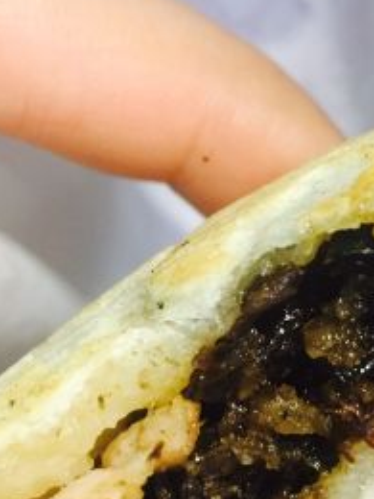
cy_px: 347
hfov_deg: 18.8
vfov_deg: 24.8
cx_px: 248
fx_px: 1124
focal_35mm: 78
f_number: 2.2
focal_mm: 4.15
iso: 64
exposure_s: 1/17
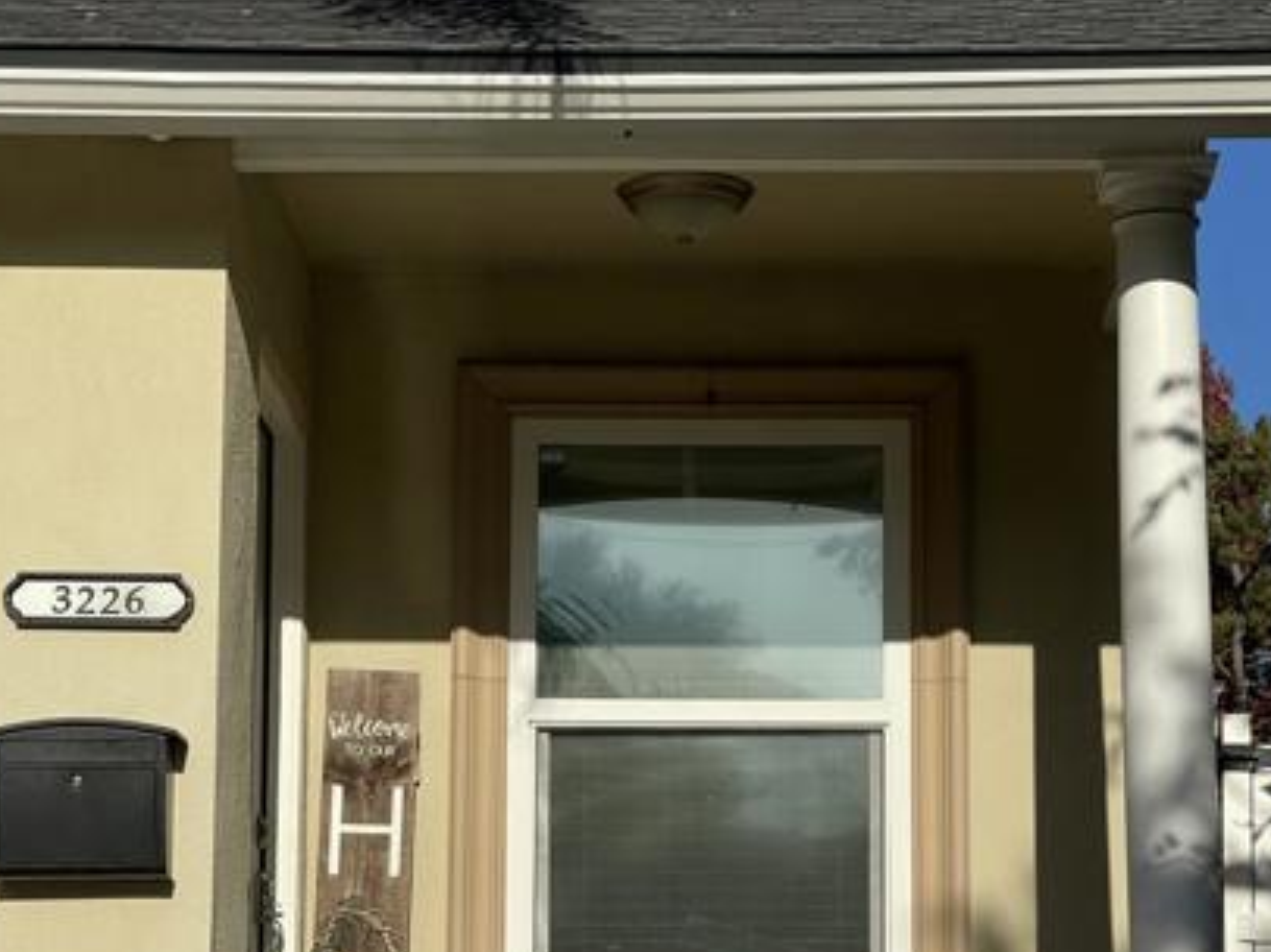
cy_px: 748
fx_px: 3706
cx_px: 657
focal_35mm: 101
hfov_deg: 19.5
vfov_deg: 14.6
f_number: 2.2
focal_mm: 7.5
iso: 20
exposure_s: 1/2273
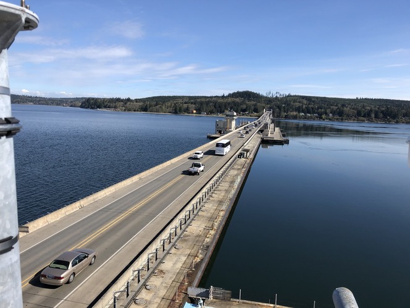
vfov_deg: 49.7
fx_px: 332
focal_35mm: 28
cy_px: 154
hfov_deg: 63.4
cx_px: 205
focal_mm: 3.99
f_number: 1.8
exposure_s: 1/2088
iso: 20
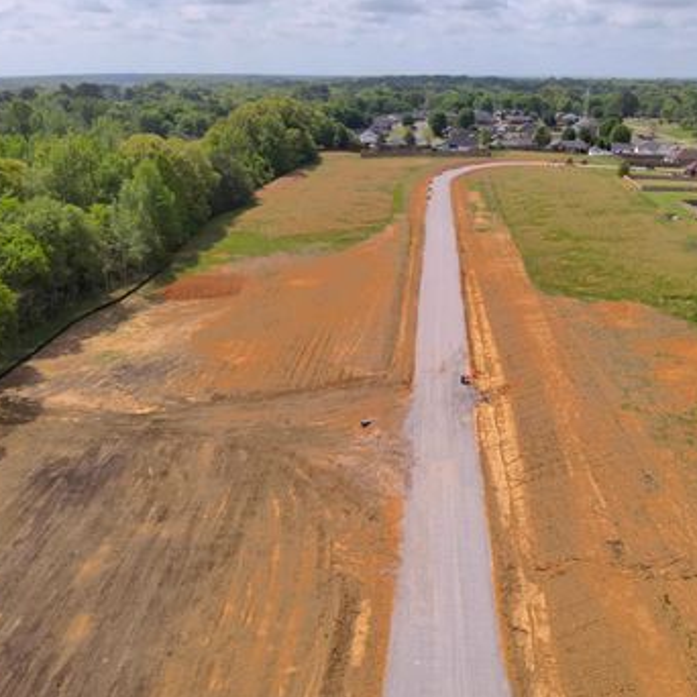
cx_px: 479
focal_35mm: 31
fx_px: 706
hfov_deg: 51.3
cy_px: 345
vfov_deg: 52.5
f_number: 2.8
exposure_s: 1/800
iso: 100
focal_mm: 4.4
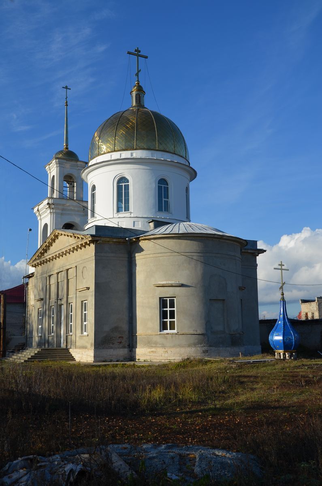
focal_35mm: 39
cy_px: 243
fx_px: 525
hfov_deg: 34.1
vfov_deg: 49.6
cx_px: 161
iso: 100
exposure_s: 1/320
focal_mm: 26
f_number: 9
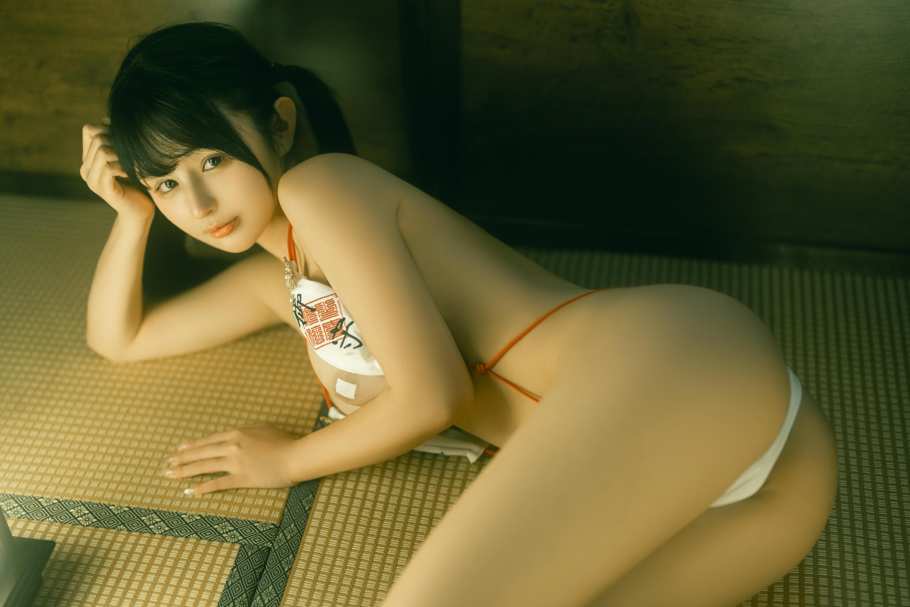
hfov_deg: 39.6
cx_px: 455
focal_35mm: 50
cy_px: 304
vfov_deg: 27.0
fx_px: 1264
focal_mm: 50
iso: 250
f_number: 1.4
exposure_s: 1/40
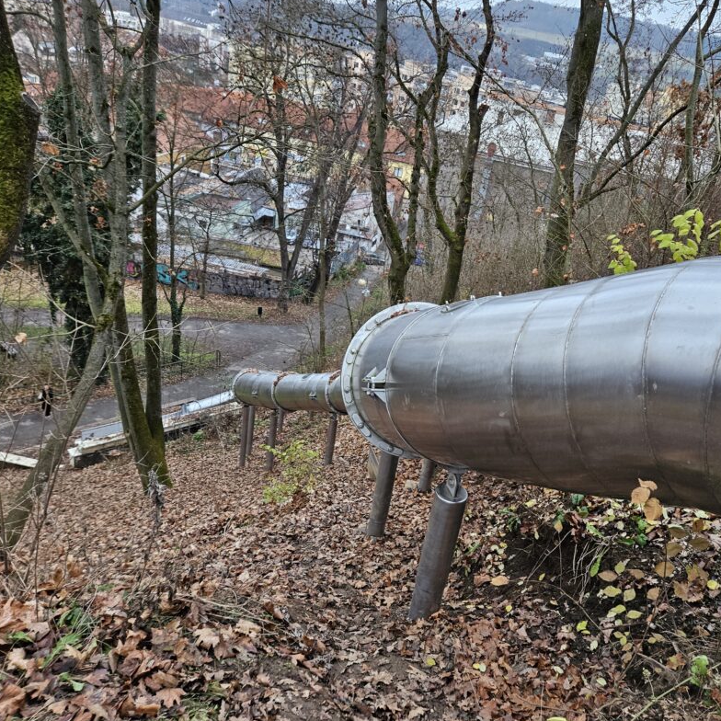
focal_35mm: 28
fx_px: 660
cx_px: 431
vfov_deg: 57.3
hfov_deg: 56.9
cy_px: 360
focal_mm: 5.4
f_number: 1.8
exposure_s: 1/100
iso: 200
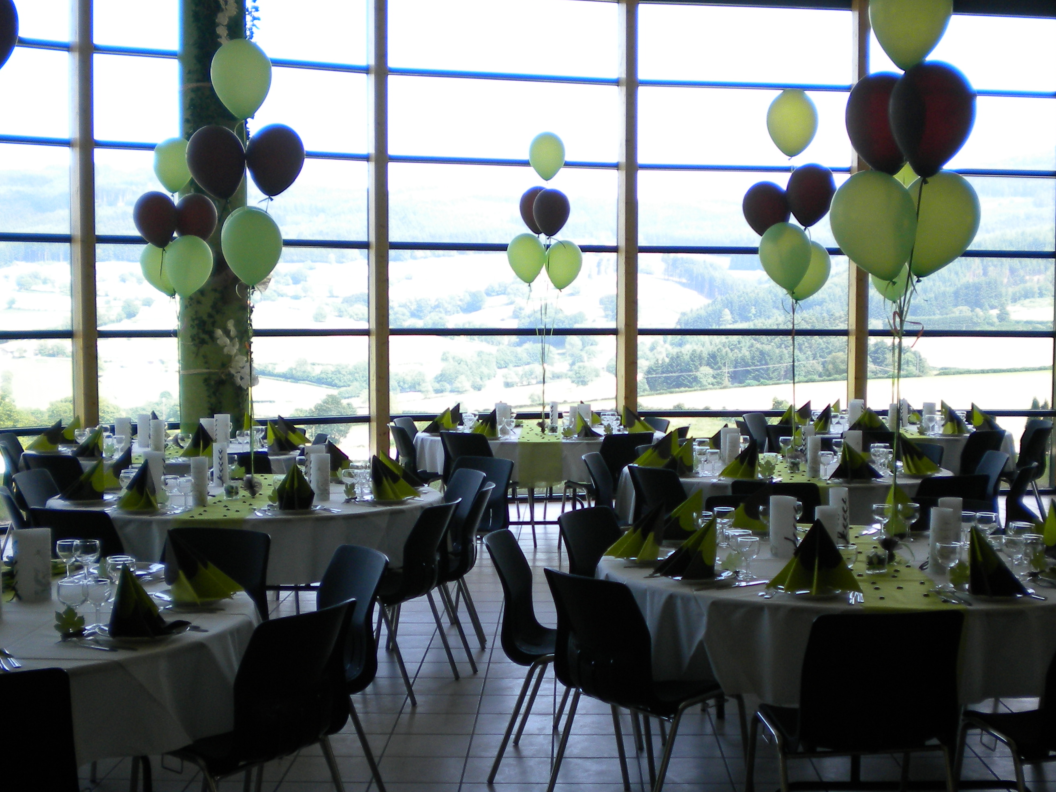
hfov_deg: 38.9
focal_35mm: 49
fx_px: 1495
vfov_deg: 29.6
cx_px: 575
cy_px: 471
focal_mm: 6.3
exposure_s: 1/130
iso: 80
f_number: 3.1
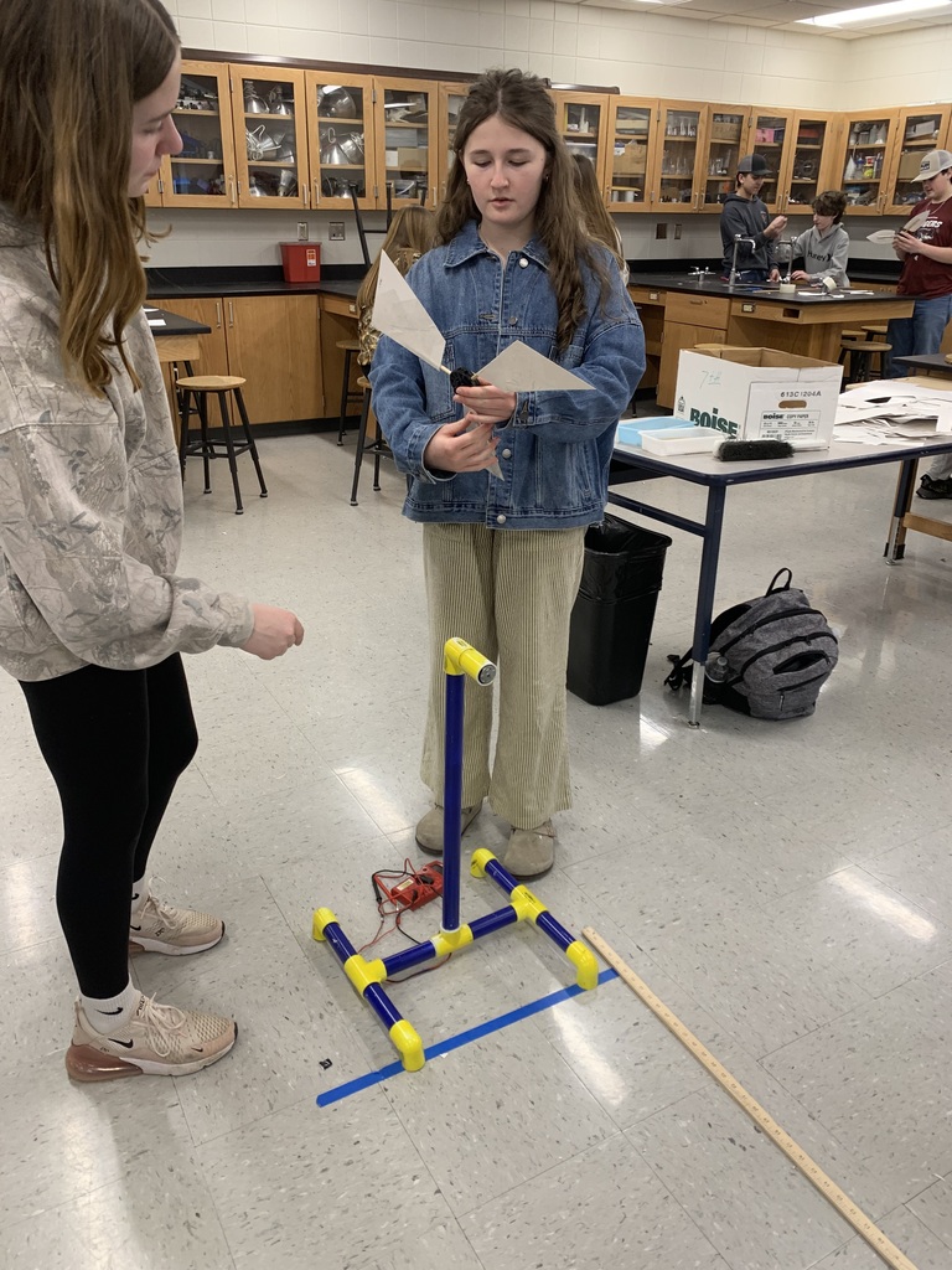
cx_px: 476
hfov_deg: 53.1
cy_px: 635
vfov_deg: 67.3
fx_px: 953
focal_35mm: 26
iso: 80
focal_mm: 4.25
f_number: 1.8
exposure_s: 1/50
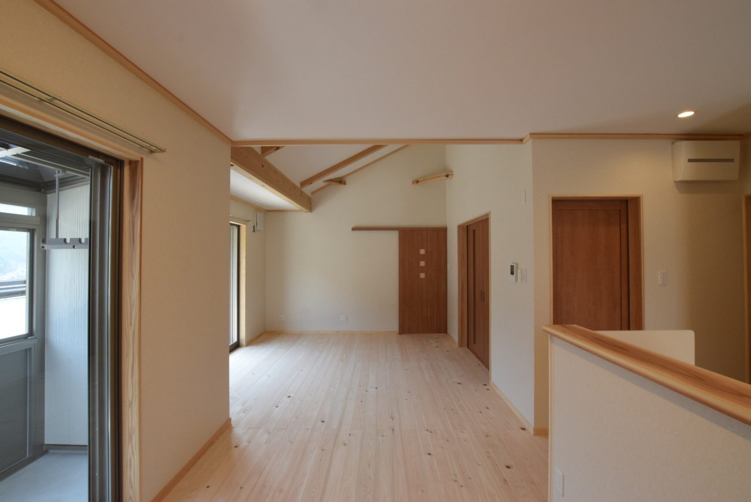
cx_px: 376
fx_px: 313
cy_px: 251
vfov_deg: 77.4
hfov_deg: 100.3
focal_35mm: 15
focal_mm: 10
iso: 1250
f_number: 11
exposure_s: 1/60
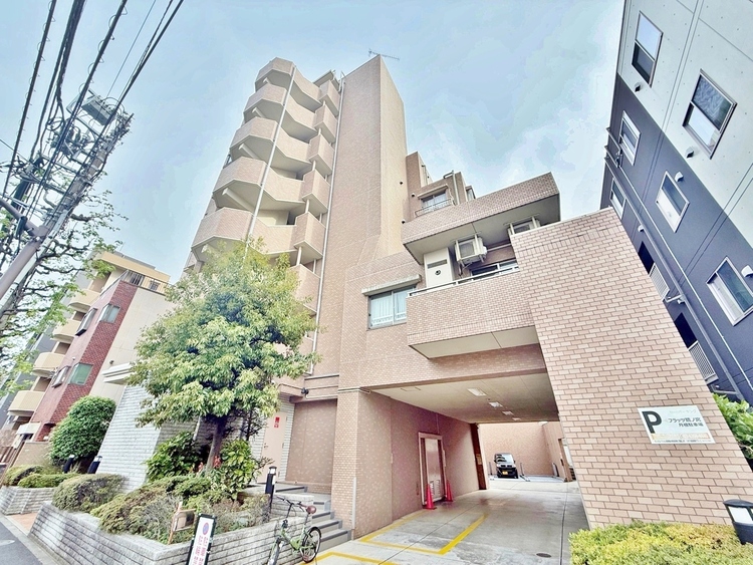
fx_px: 305
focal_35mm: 14
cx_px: 376
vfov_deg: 85.7
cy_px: 282
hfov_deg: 102.0
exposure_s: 1/574
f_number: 2.2
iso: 64
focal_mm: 2.22
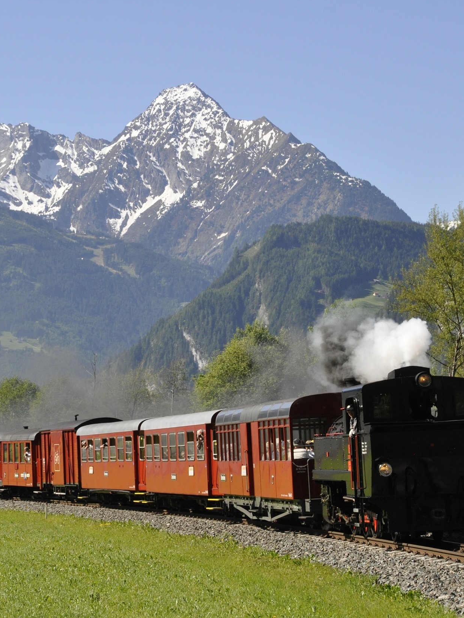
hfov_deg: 12.1
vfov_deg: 16.1
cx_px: 160
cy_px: 308
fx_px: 2180
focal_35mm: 122
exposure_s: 1/1000
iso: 800
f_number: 10
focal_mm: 56
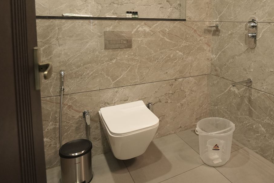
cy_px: 41
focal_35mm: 28
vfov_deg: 44.5
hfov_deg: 61.9
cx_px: 204
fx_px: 213
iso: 2500
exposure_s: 1/50
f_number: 4.5
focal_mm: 16
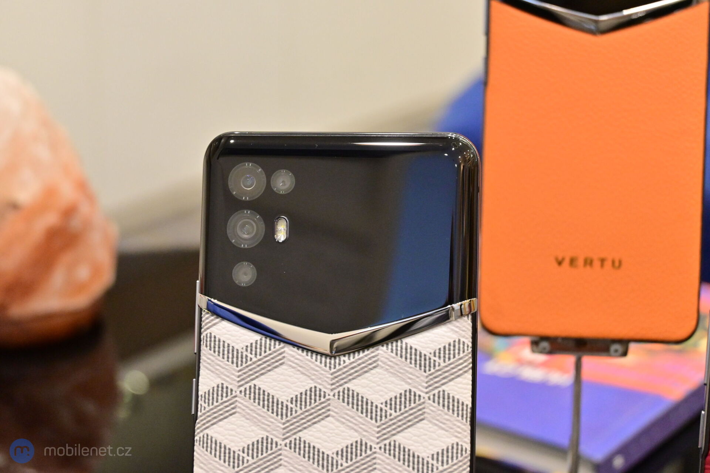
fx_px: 1361
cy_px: 236
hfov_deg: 29.2
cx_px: 355
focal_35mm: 69
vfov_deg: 19.7
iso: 2500
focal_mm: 46
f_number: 6
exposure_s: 1/80
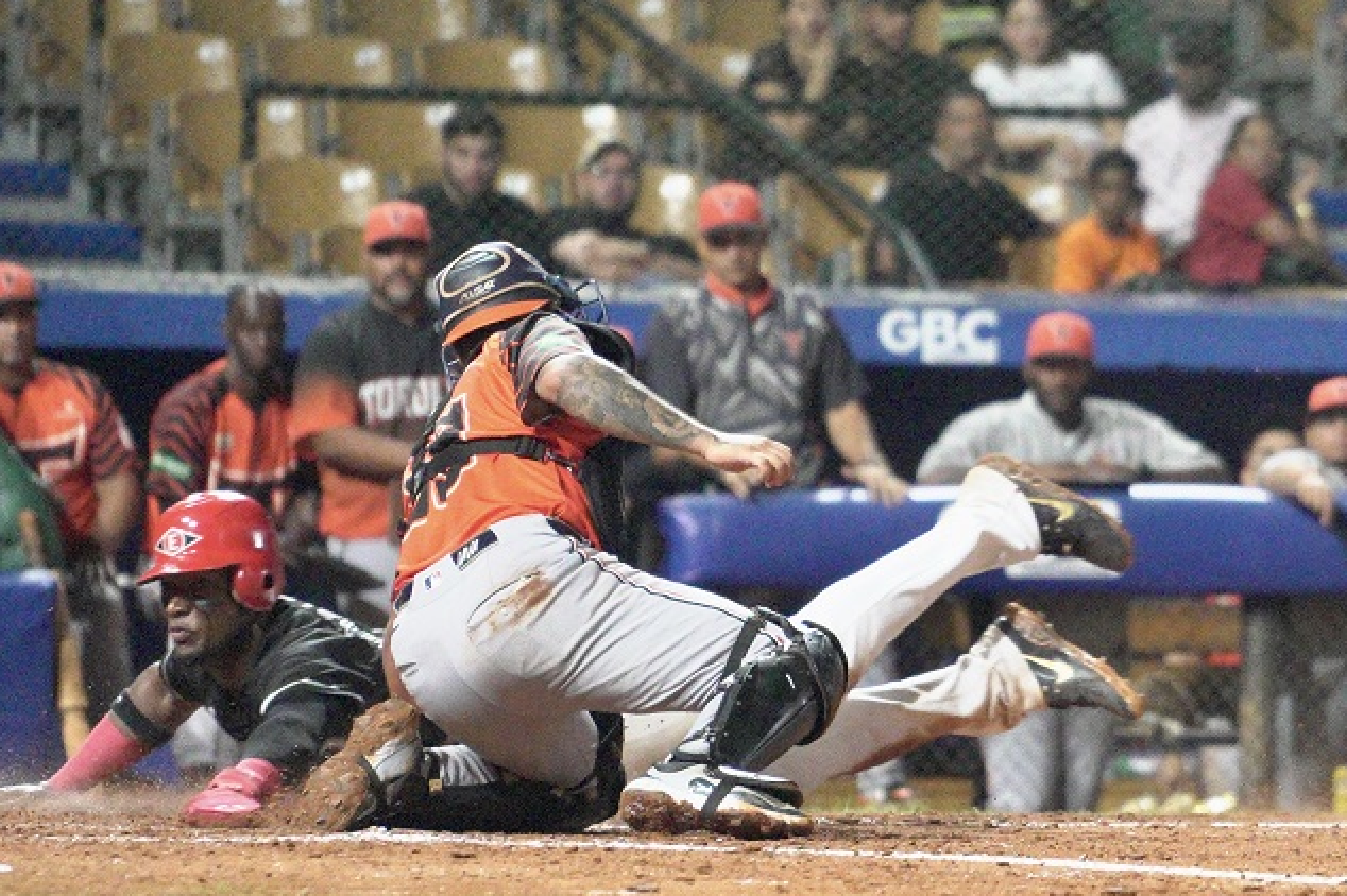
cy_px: 485
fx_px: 12191
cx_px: 630
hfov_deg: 6.3
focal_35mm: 326
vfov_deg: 4.2
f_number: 4
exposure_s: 1/1000
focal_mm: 200
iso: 12800
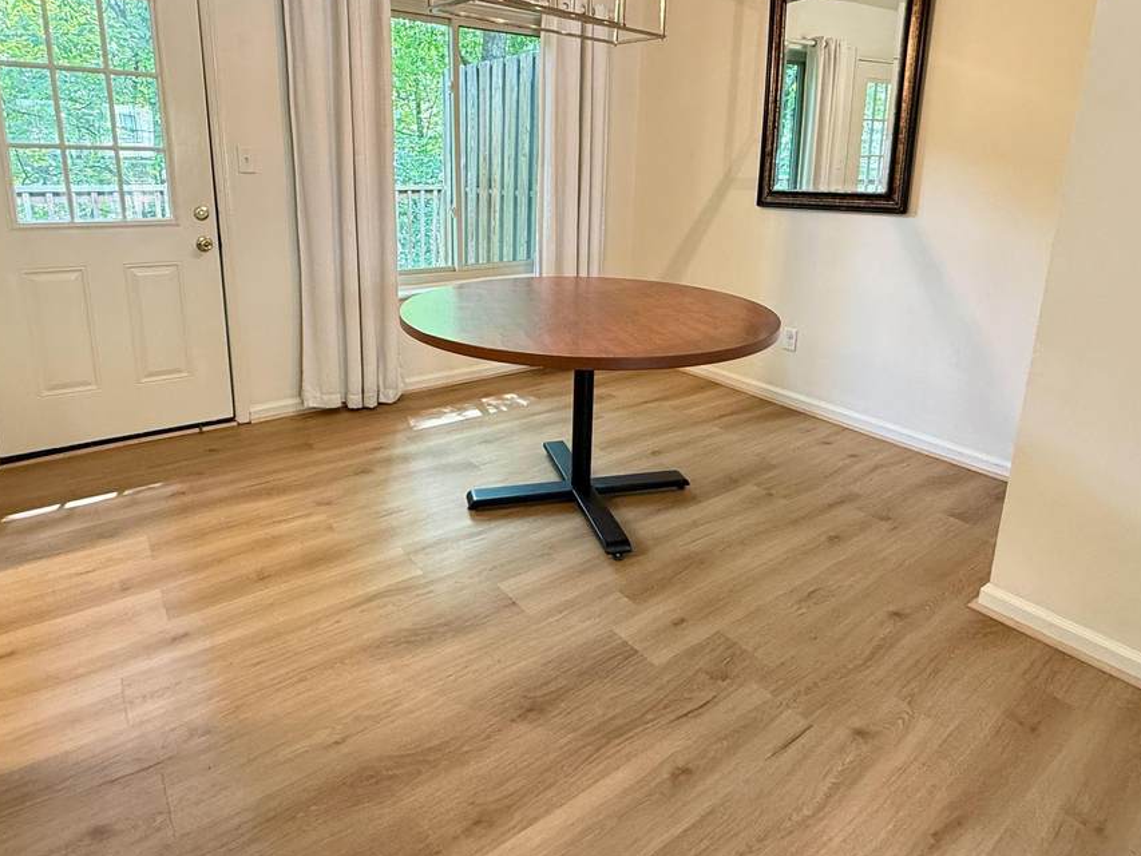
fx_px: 692
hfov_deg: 78.9
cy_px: 325
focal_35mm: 21
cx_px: 540
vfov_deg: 62.6
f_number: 2.2
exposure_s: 1/60
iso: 400
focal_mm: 2.22
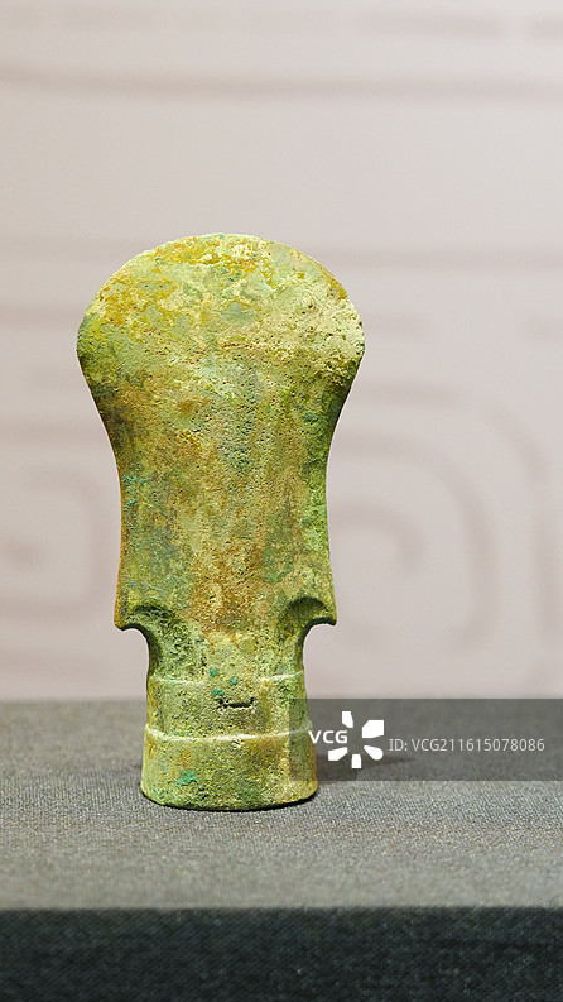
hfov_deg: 10.9
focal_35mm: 111
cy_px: 503
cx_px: 234
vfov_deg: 19.3
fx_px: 2946
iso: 3200
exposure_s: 1/59.9
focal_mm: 70
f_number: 2.8
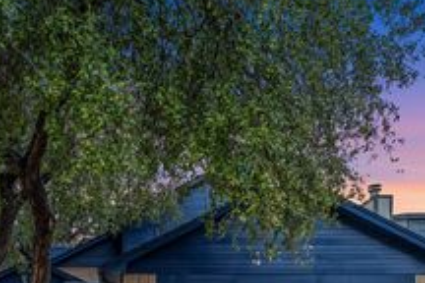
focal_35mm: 44
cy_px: 296
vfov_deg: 28.3
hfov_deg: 43.5
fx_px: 519
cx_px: 122
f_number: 5
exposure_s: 1/50
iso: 250
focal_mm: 12.6
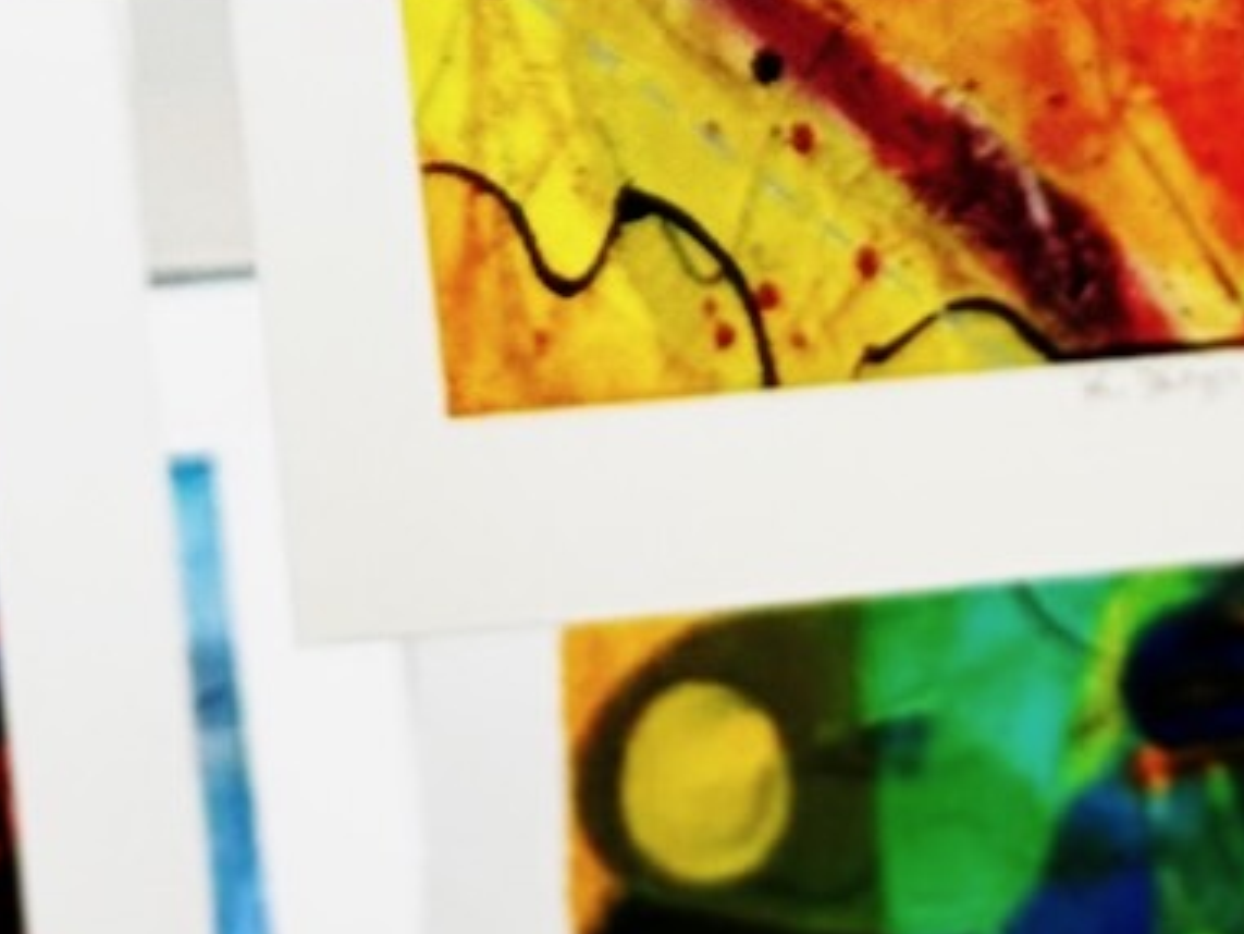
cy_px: -761
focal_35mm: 252
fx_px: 9059
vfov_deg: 5.8
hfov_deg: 7.8
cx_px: 300
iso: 80
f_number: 1.78
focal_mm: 6.76
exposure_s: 1/121
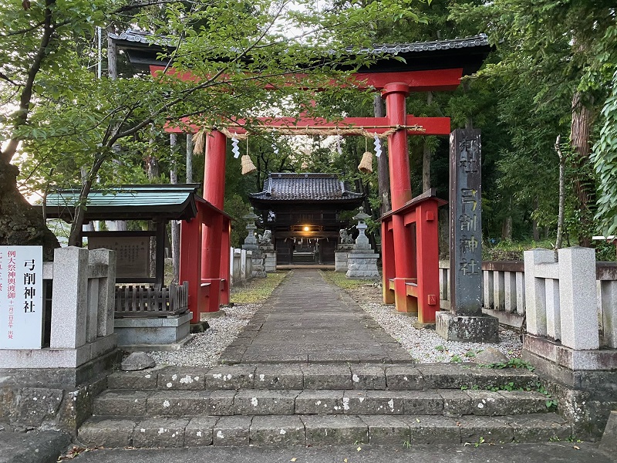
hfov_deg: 67.3
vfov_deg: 53.1
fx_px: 463
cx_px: 308
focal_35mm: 26
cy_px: 232
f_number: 1.8
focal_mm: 4.25
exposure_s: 1/40
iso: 640
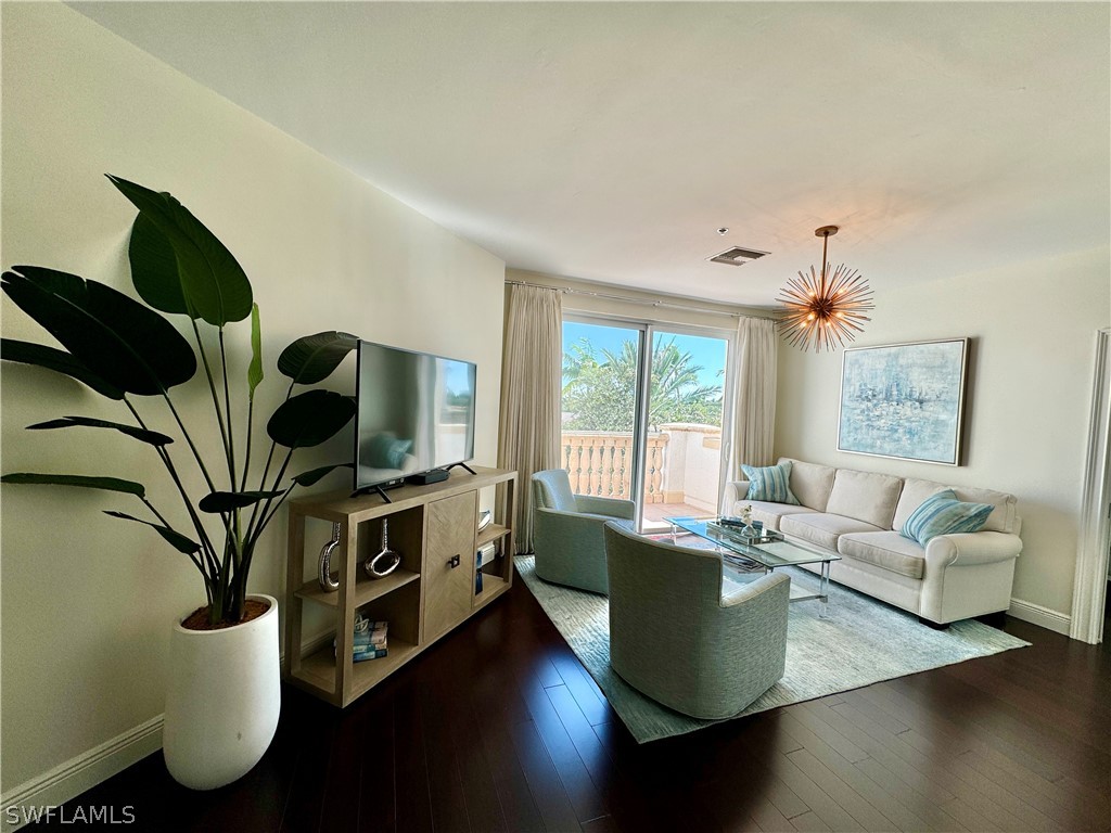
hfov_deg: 102.1
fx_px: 449
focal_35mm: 14
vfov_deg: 85.7
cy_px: 416
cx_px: 556
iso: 40
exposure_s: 1/313
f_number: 2.2
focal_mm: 2.22
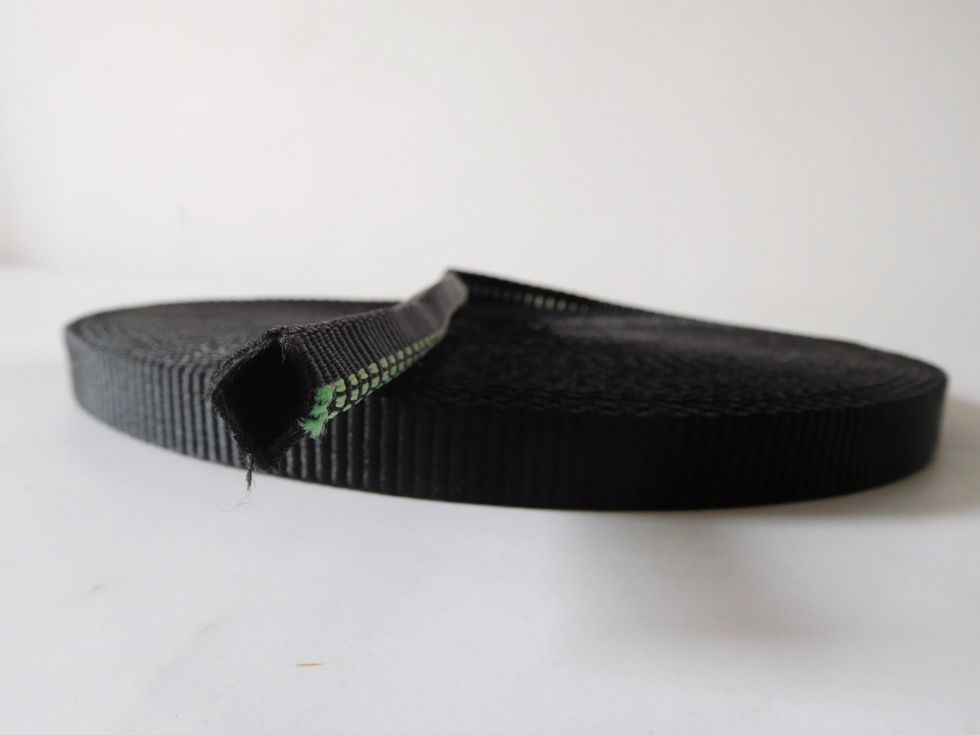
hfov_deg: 69.4
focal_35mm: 25
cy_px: 368
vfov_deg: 54.9
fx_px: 708
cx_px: 490
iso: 180
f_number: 3.4
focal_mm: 4.5
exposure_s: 1/30
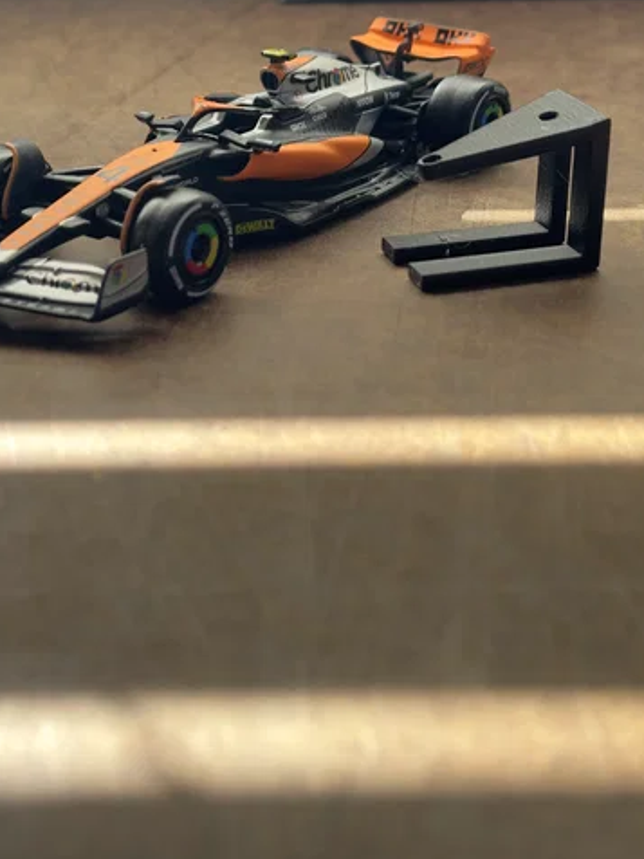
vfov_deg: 30.6
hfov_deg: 23.3
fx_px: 1563
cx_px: 293
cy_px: 308
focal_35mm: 63
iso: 80
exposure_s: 1/155
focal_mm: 6.86
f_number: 1.78
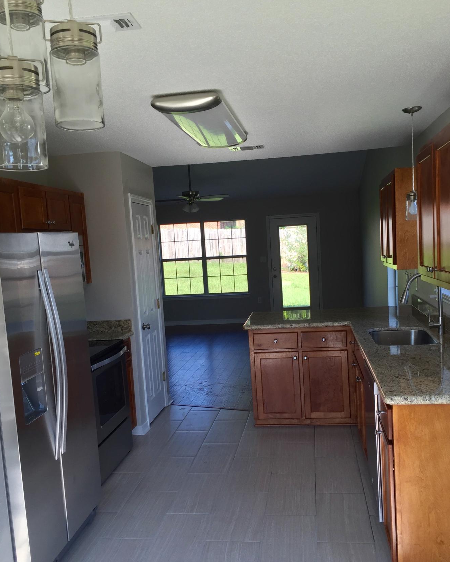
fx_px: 566
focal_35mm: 34
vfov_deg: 52.7
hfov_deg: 43.4
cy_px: 313
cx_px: 224
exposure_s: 1/153
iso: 32
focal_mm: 4.15
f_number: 2.2
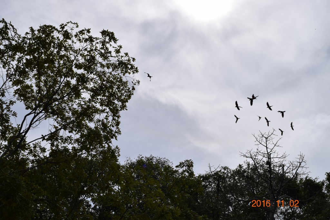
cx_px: 165
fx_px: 357
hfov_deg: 49.6
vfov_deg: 34.2
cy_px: 110
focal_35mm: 39
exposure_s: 1/640
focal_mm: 26
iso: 200
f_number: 13
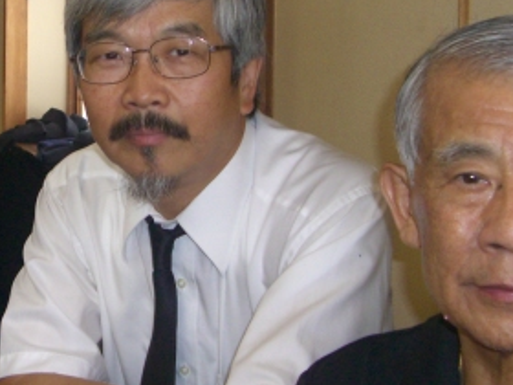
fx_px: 1289
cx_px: 55
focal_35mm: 87
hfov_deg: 22.0
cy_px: 161
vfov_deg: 17.0
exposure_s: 1/60
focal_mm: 7.9
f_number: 2.8
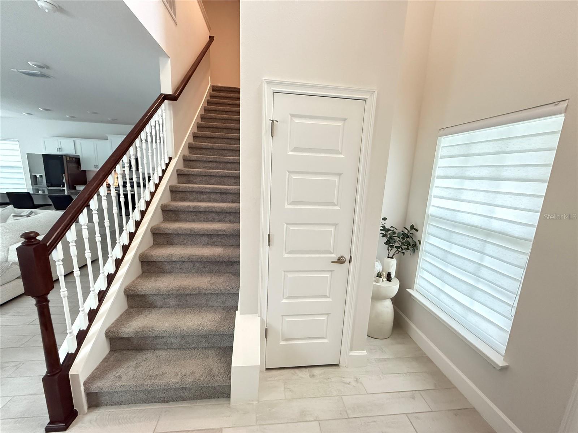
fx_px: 234
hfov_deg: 102.1
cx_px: 289
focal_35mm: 14
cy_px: 216
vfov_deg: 85.7
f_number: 2.2
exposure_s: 1/60
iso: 1000
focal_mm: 2.22
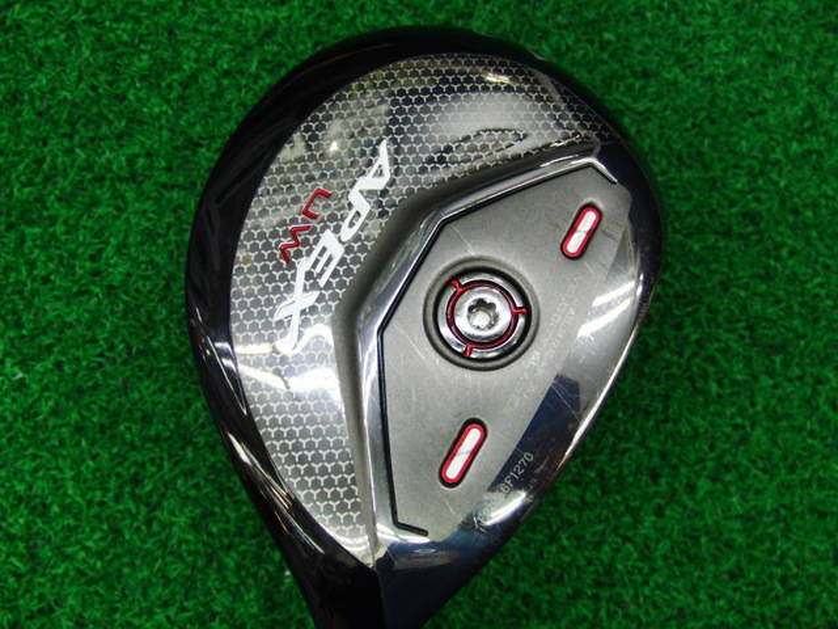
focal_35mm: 37
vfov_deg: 38.7
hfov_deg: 50.1
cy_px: 314
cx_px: 419
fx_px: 896
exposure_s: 1/80
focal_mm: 6.42
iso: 400
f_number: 3.6
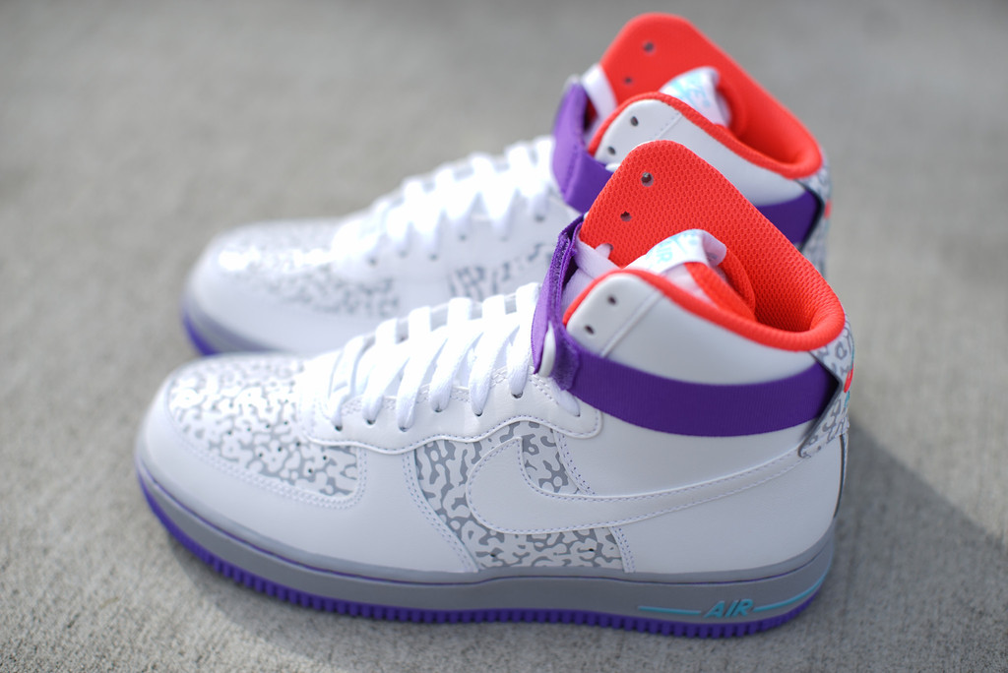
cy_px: 336
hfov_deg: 39.6
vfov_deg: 27.0
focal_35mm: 50
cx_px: 504
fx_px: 1401
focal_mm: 50
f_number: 2.5
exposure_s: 1/1250
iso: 64
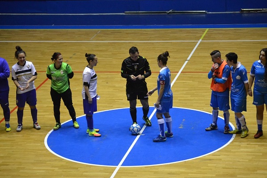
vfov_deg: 10.6
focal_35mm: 130
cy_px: 89
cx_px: 134
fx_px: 964
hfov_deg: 15.8
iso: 3200
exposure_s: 1/200
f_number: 4.2
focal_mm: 86
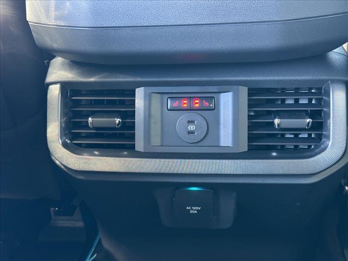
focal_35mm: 48
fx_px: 483
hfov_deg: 39.7
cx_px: 174
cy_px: 130
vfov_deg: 30.3
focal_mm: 6.76
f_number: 1.78
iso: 250
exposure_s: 1/40
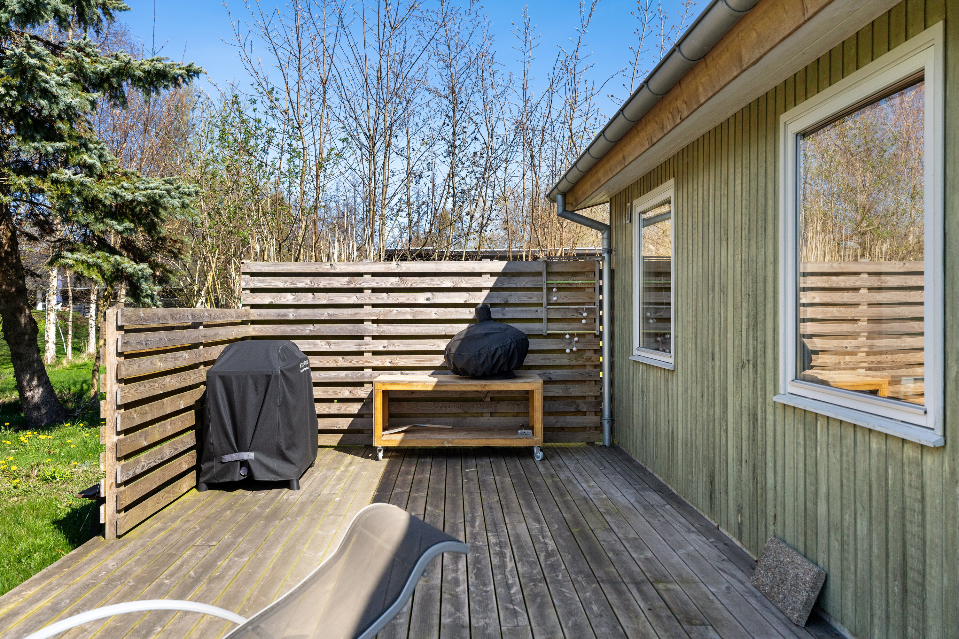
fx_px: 772
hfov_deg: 63.7
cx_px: 480
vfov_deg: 45.0
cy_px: 320
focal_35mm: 29
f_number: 4
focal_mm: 29
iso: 320
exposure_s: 1/2000
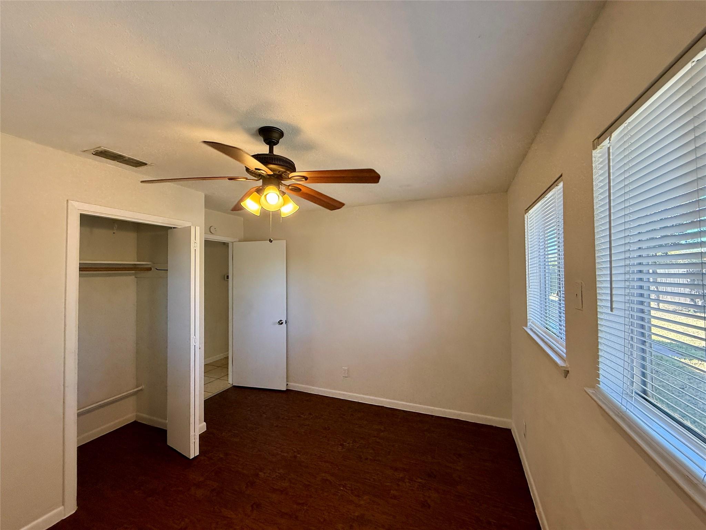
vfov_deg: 85.7
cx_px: 353
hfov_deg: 102.1
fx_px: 286
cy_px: 265
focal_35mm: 14
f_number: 2.2
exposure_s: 1/120
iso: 125
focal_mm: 2.22
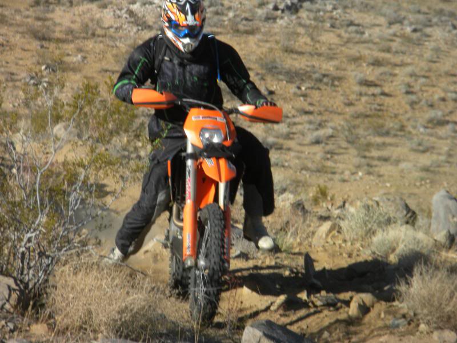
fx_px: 3433
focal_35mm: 260
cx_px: 228
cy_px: 172
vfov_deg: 5.7
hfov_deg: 7.6
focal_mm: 46.2
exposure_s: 1/448
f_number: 5.3
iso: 64
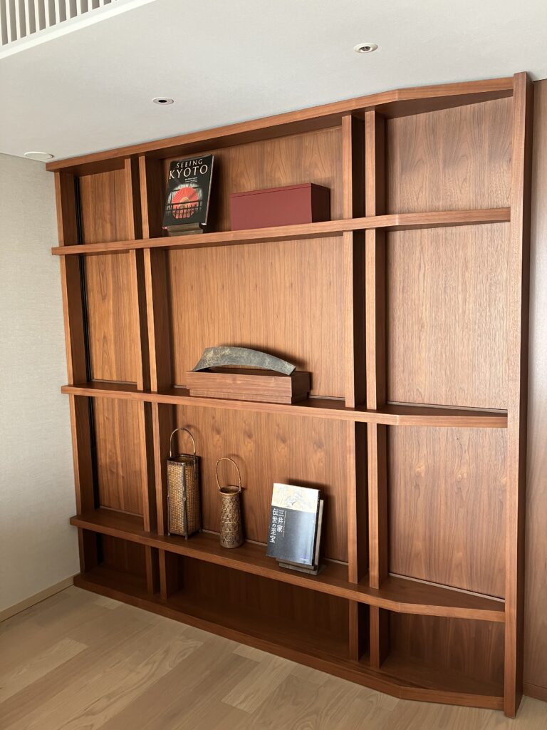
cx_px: 274
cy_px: 365
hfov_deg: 49.7
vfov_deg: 63.4
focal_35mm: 28
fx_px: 590
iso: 80
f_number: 1.8
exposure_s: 1/50
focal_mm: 3.99
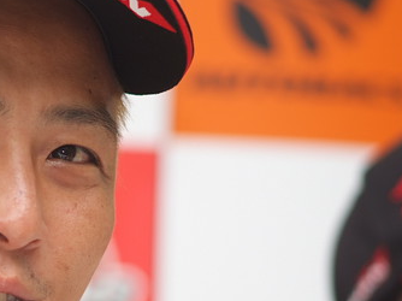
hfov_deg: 3.5
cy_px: 236
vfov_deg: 2.7
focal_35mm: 560
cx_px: 36
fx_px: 6499
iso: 200
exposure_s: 1/125
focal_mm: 180
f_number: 2.8
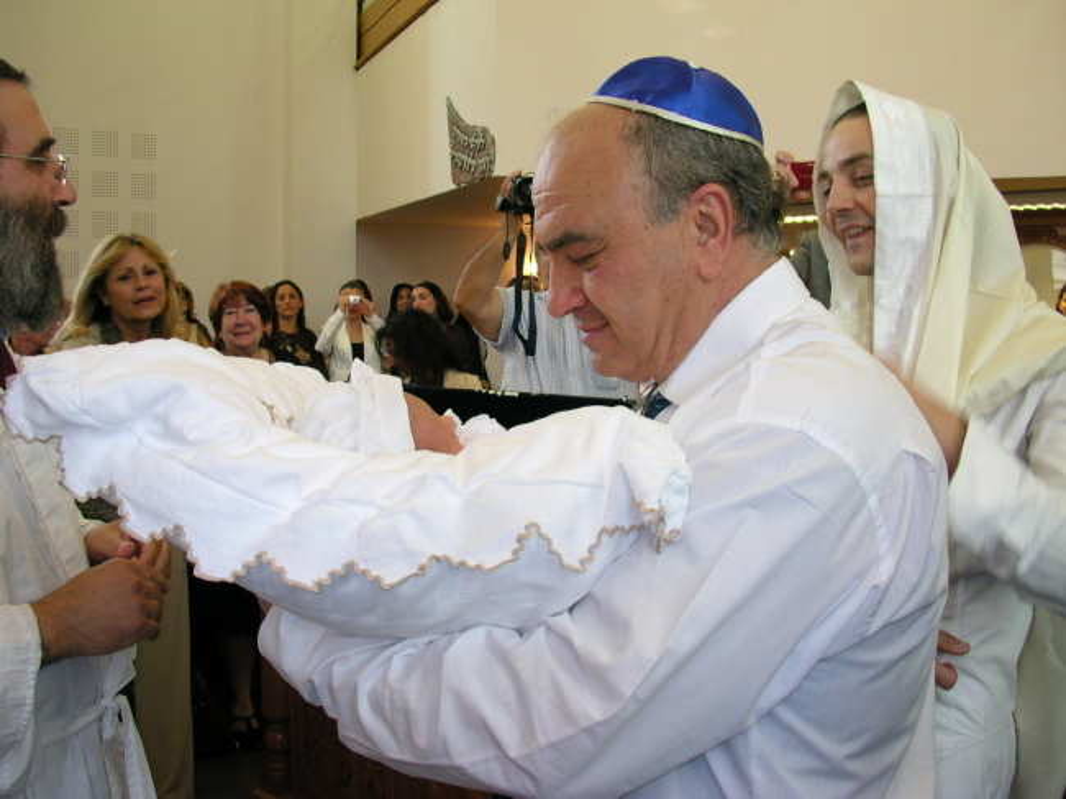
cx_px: 533
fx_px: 1139
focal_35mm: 37
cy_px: 400
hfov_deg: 50.2
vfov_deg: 38.6
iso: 100
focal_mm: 5.6
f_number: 2.7
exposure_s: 1/30
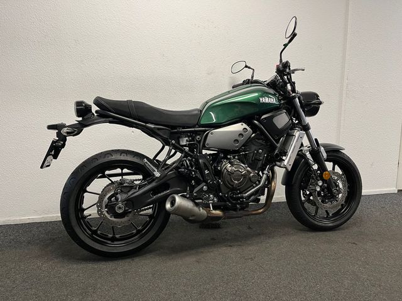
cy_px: 150
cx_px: 201
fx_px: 302
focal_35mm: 26
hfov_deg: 67.3
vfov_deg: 53.1
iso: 80
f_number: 1.6
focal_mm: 5.1
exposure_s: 1/50
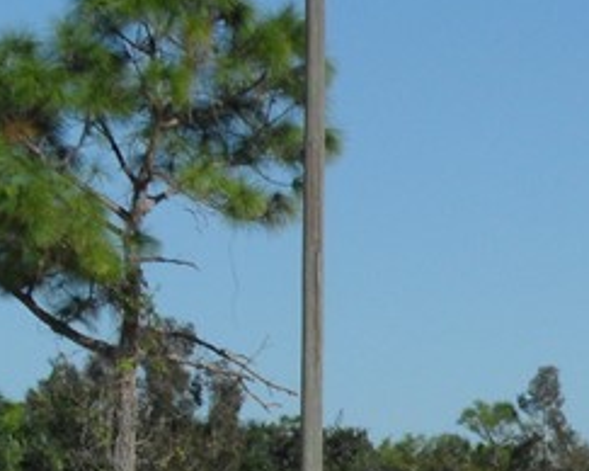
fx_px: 4302
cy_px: 874
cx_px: 1178
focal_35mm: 247
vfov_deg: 6.1
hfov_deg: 7.5
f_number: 5.6
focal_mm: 10.3
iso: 80
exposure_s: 1/500
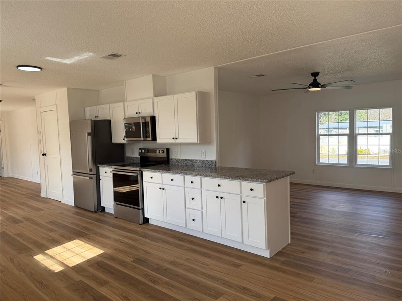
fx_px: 279
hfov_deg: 71.6
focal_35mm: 24
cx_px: 201
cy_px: 150
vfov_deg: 56.8
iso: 100
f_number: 1.78
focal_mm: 6.76
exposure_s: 1/660
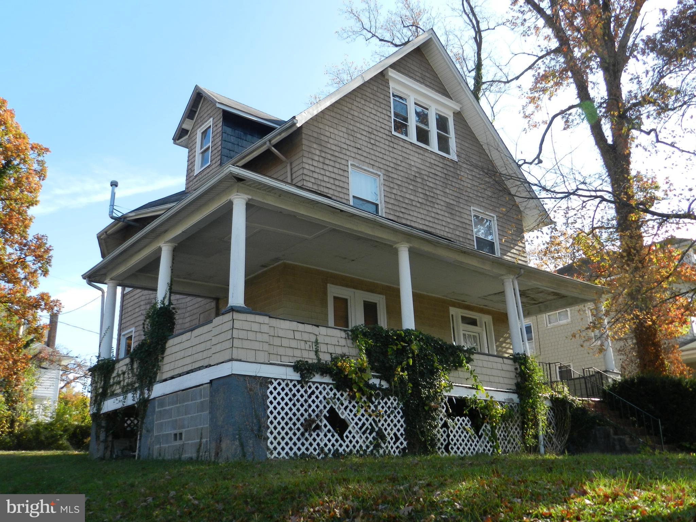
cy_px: 261
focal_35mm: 32
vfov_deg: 44.2
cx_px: 348
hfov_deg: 56.8
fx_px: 643
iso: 160
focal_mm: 5.6
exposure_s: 1/500
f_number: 3.7
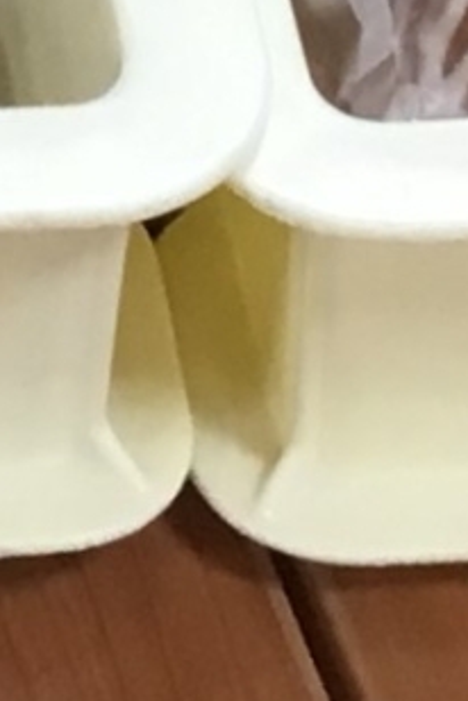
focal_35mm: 267
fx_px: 5206
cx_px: -468
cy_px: -1217
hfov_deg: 5.1
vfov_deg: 7.1
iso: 32
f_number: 2.4
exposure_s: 1/40
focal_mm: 3.3
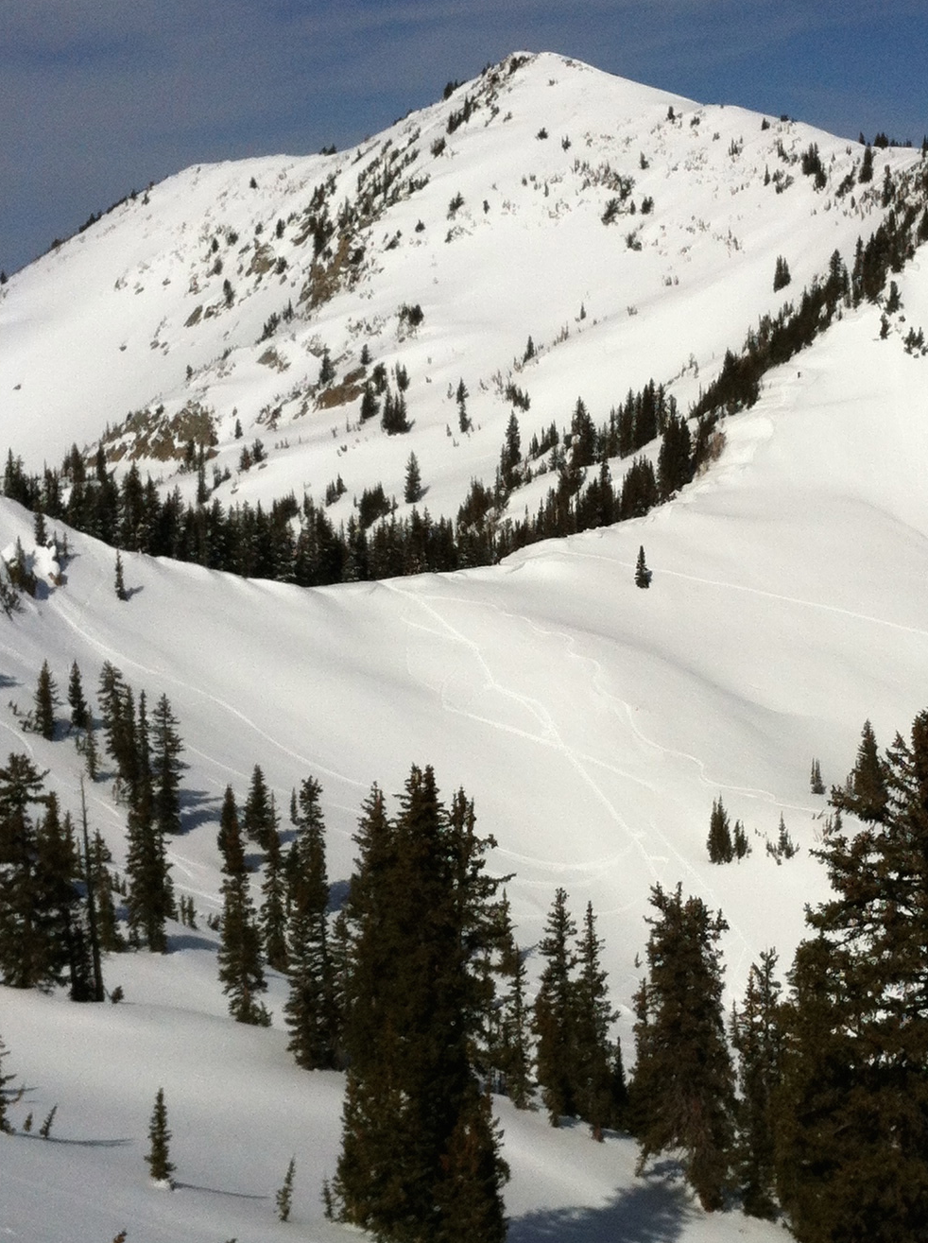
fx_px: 2473
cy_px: 617
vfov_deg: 28.2
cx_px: 610
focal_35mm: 69
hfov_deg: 21.2
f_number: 2.8
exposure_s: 1/7541
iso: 80
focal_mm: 3.85
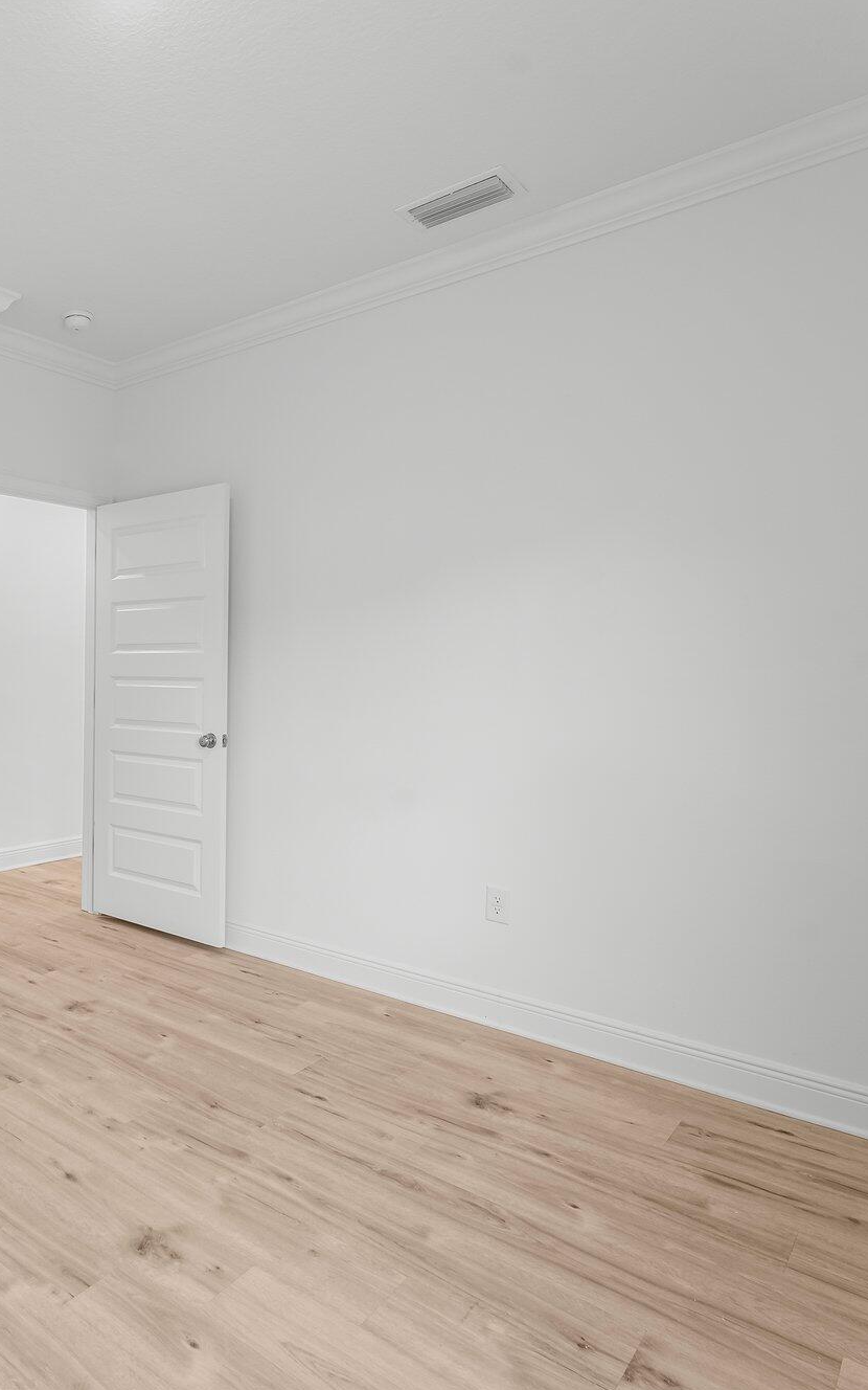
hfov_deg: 50.4
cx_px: 129
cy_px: 692
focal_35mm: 22
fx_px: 833
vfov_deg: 79.7
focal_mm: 14
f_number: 8
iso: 400
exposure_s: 1/10
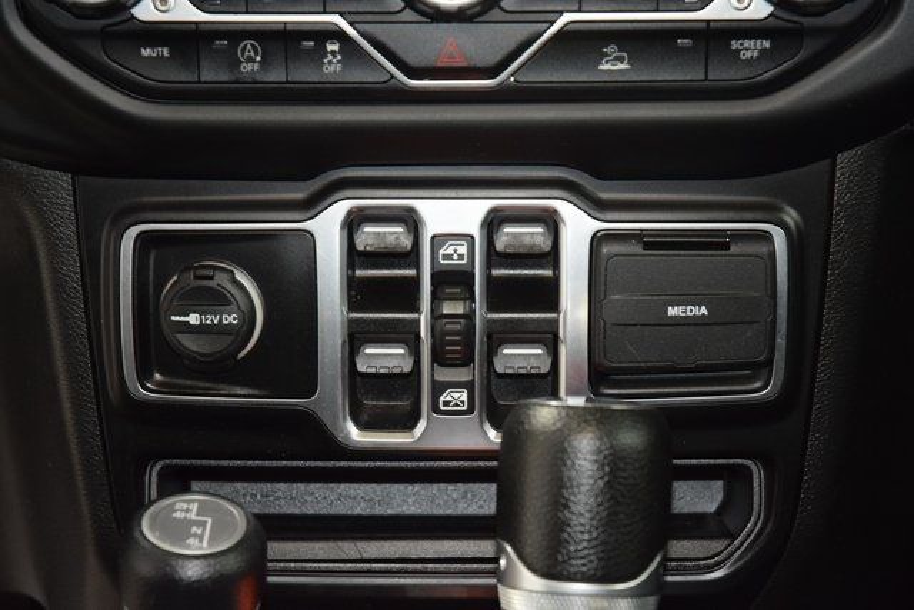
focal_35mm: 105
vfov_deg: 13.0
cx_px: 457
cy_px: 305
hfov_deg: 19.5
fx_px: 2666
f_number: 4.5
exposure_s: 1/25
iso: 2200
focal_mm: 70
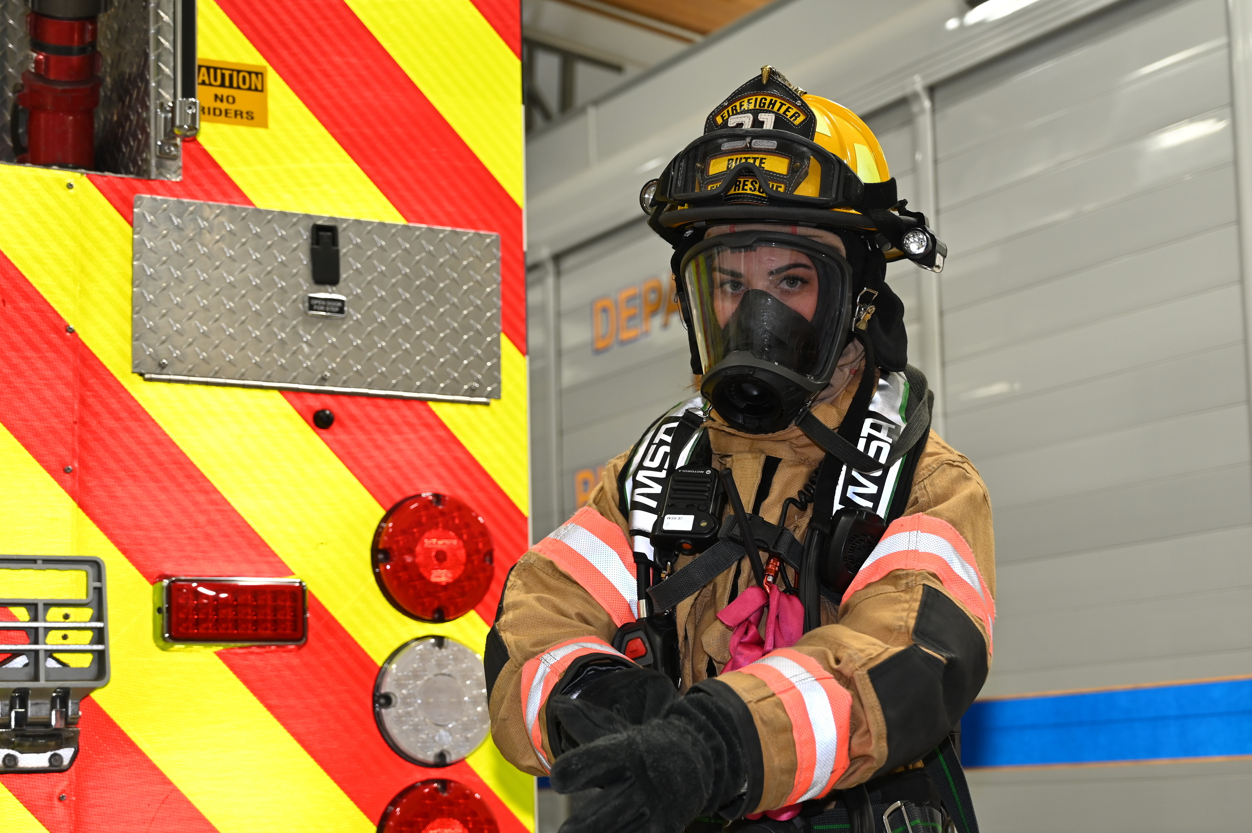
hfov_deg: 31.0
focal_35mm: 65
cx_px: 672
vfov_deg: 20.9
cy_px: 442
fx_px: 2259
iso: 320
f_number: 4
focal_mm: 53
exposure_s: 1/60
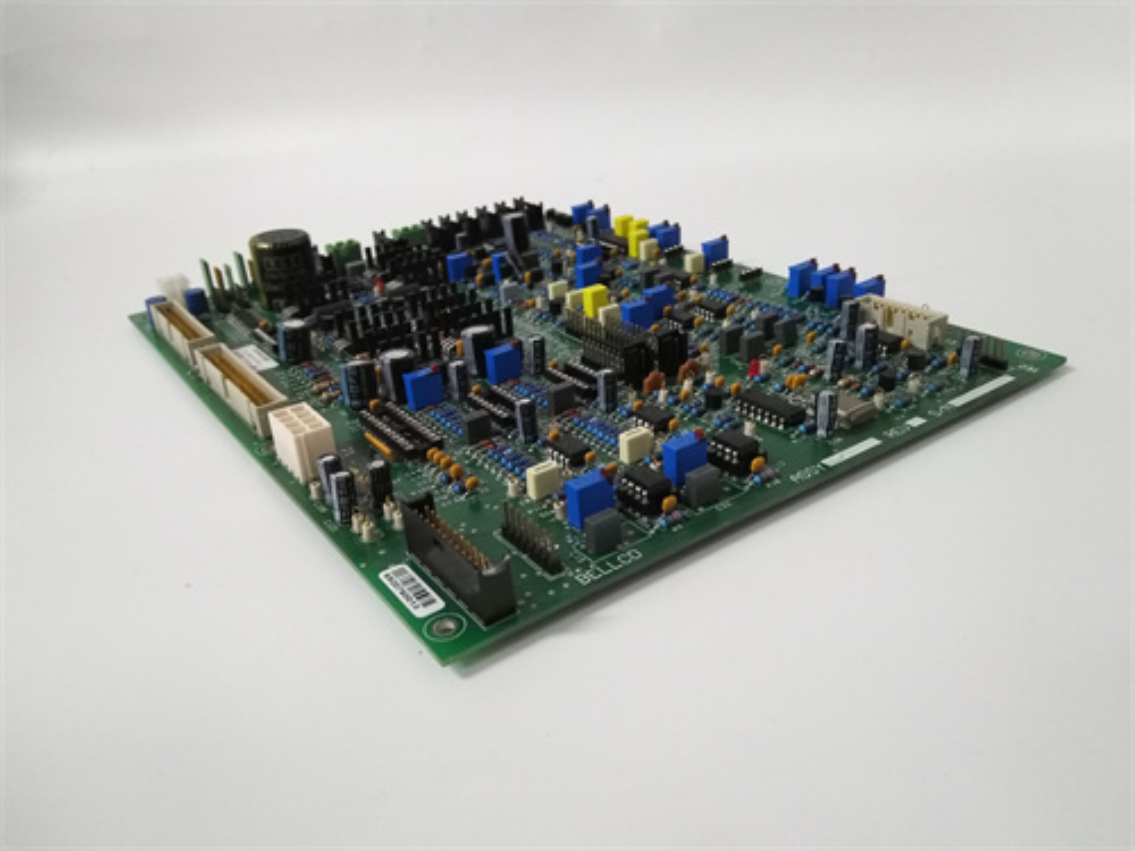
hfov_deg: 67.3
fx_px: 852
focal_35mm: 26
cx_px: 568
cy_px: 426
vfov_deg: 53.1
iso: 244
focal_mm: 3.63
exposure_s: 1/30
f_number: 1.8
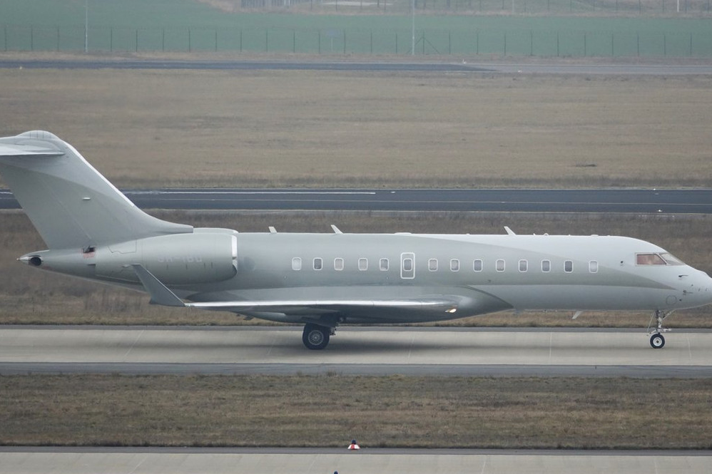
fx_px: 13169
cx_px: 340
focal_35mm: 666
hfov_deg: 3.1
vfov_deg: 2.1
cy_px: 263
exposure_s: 1/1000
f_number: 4
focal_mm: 203.2
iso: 500
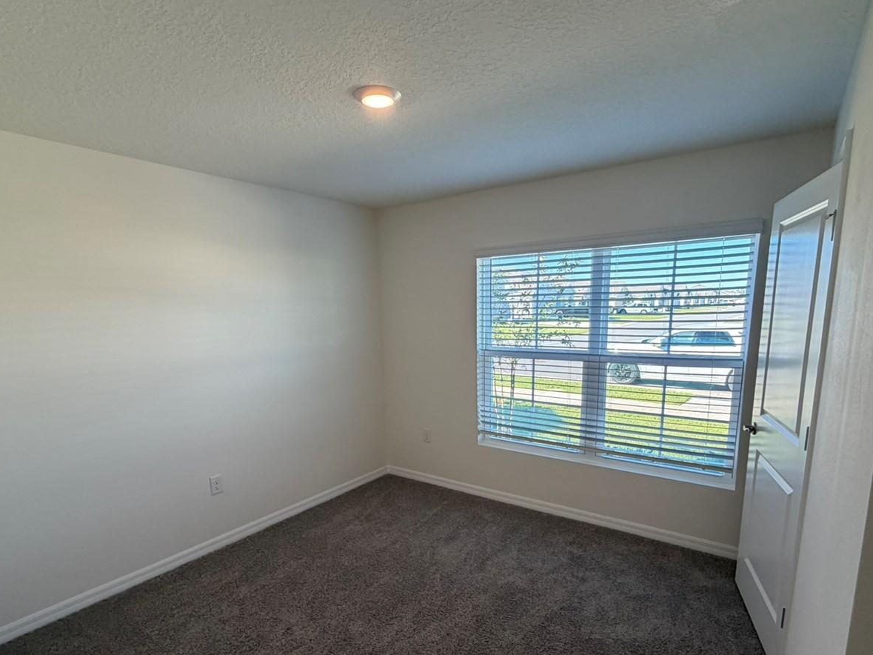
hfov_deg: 84.7
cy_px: 395
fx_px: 479
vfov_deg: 68.0
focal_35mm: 19
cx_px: 444
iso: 100
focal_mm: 2.22
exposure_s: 1/120
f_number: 2.2
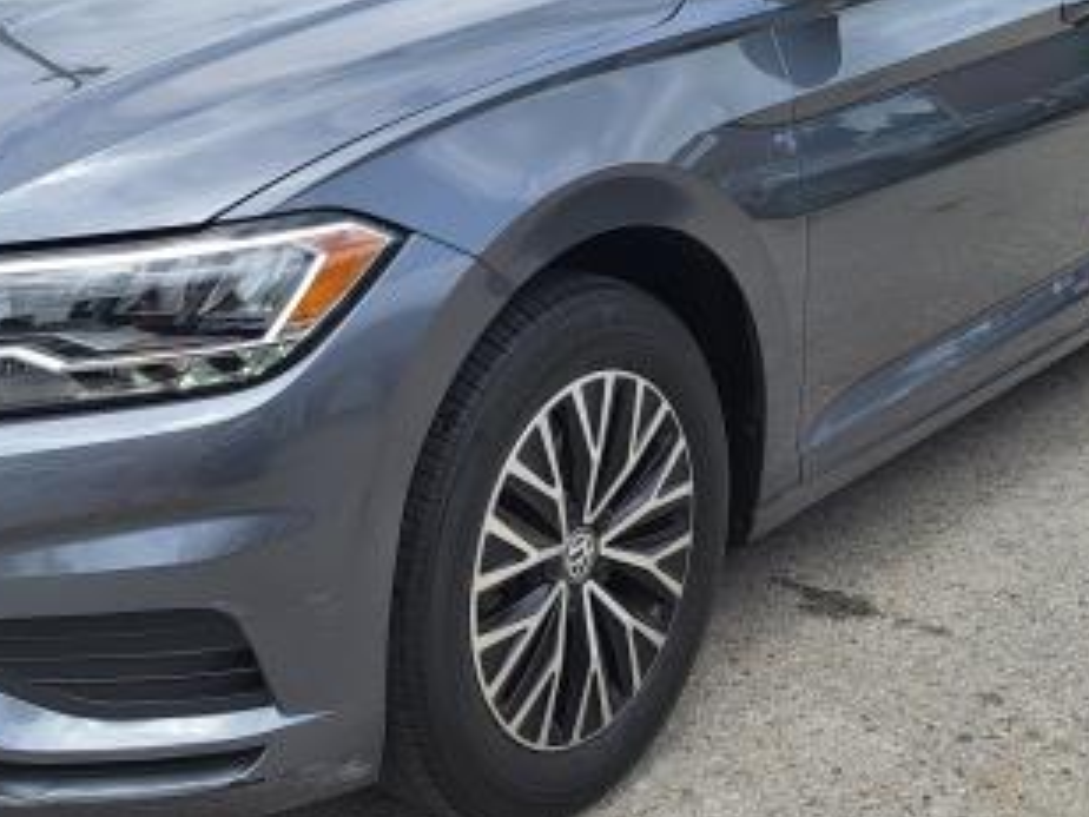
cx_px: 343
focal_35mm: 54
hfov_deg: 35.1
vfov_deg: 26.5
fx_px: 1699
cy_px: 159
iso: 40
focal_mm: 5.4
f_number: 1.8
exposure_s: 1/2359
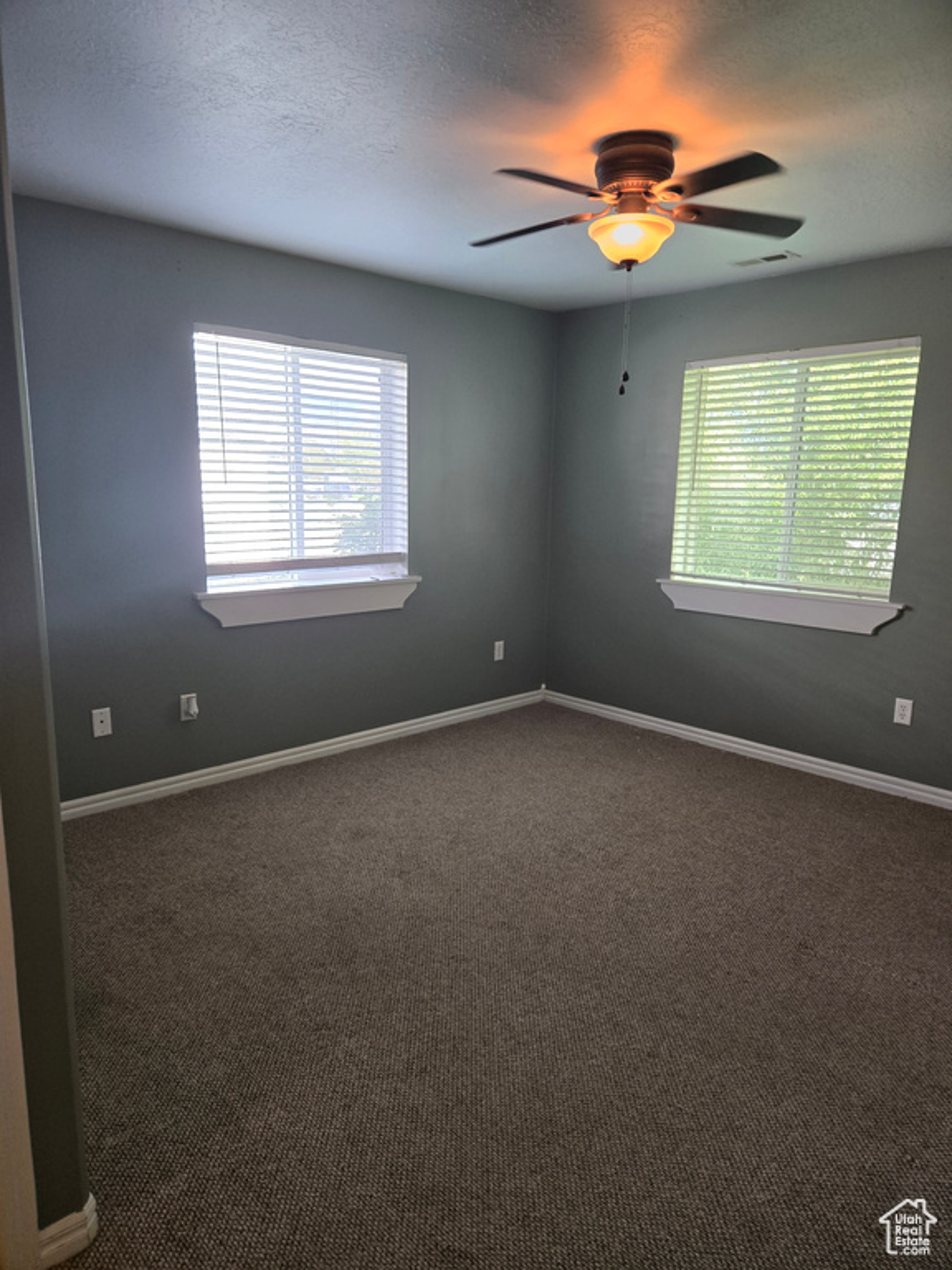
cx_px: 476
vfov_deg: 73.9
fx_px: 843
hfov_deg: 58.9
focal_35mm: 23
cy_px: 635
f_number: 1.8
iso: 125
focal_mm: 5.4
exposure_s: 1/120
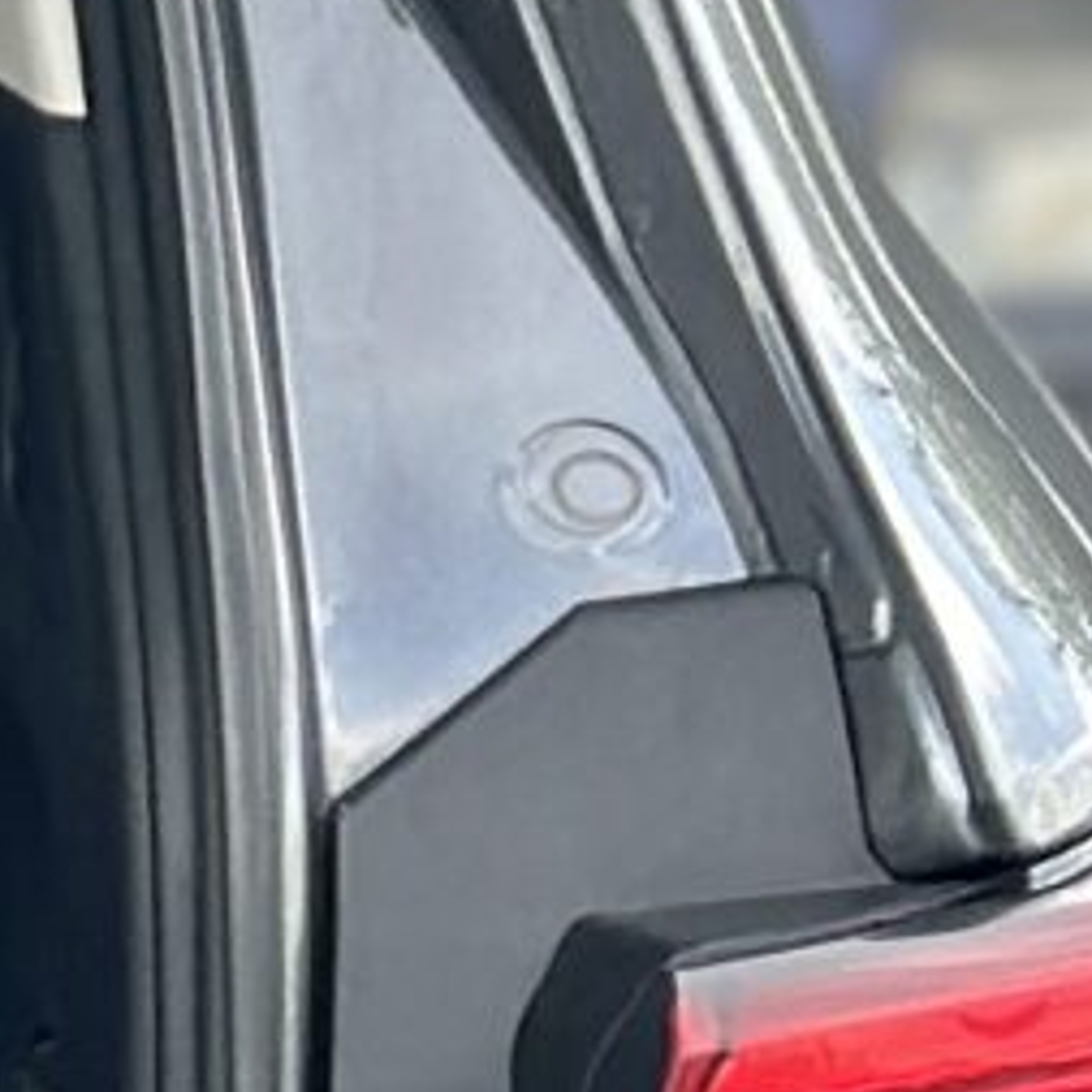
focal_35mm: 430
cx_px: -2693
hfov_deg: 3.9
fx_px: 15347
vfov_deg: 4.1
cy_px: 419
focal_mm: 6.86
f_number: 1.78
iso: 80
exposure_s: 1/478
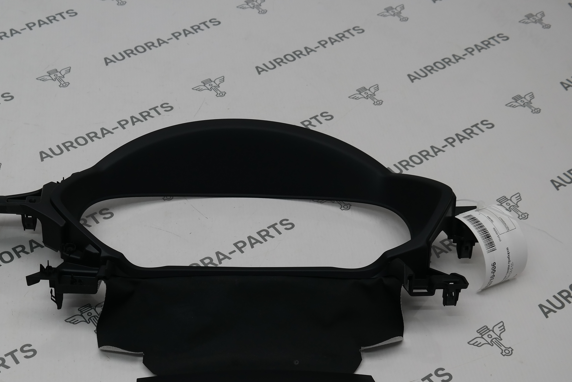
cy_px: 256
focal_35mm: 56
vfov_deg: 24.1
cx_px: 206
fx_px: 890
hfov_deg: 35.4
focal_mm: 24
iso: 200
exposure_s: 1/60
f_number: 5.6
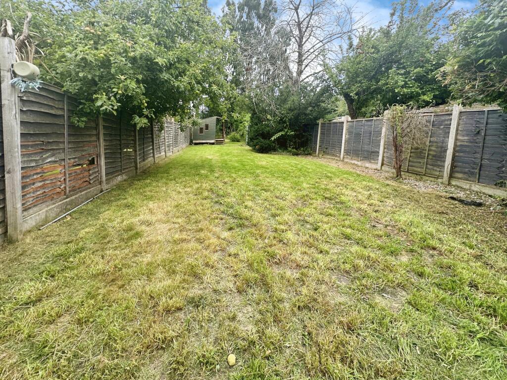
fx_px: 205
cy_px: 190
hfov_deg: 102.1
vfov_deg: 85.7
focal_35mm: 14
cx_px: 254
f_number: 2.2
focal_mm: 2.22
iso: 40
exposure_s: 1/156
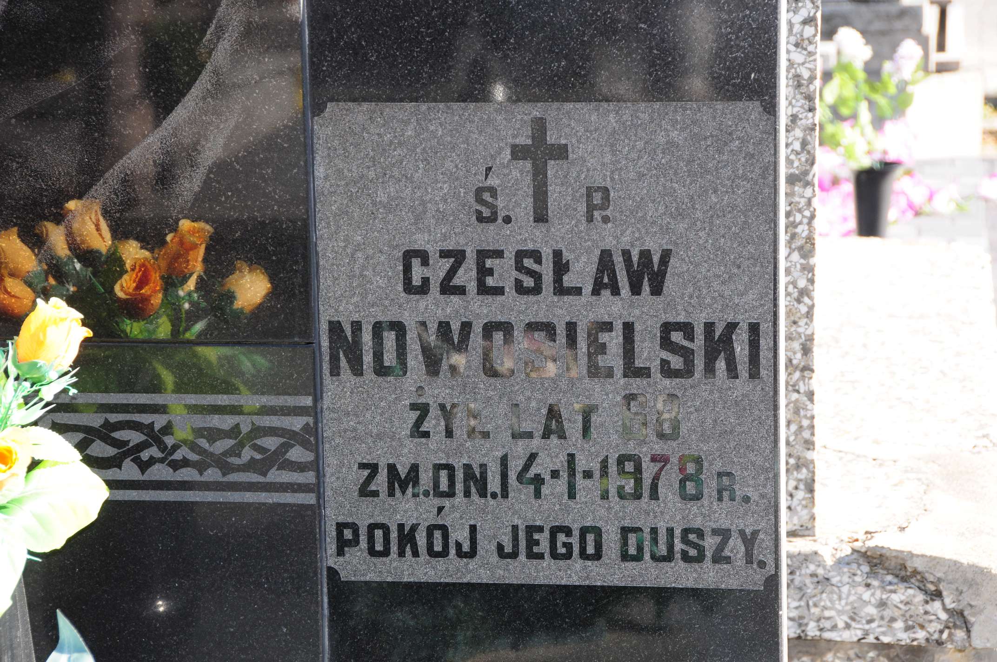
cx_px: 498
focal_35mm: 105
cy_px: 331
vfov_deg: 13.0
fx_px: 2904
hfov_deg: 19.5
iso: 320
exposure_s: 1/200
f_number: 7.1
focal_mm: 70
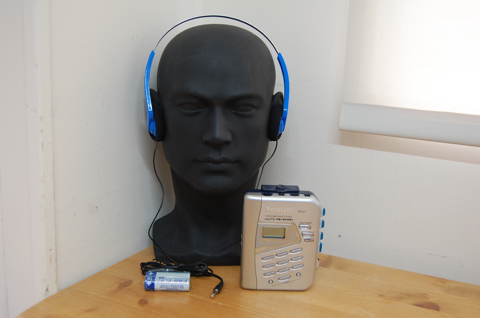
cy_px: 159
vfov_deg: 31.8
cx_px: 240
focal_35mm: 42
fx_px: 559
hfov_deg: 46.5
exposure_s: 1/40
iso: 400
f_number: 4.2
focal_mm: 28
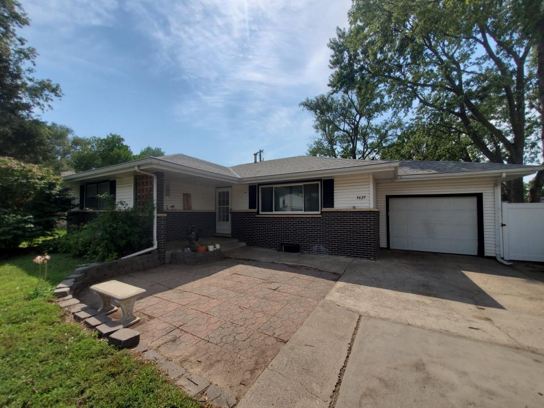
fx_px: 204
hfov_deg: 106.2
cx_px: 272
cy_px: 204
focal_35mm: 13
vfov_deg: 89.9
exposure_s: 1/2038
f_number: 2.2
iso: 50
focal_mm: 1.8
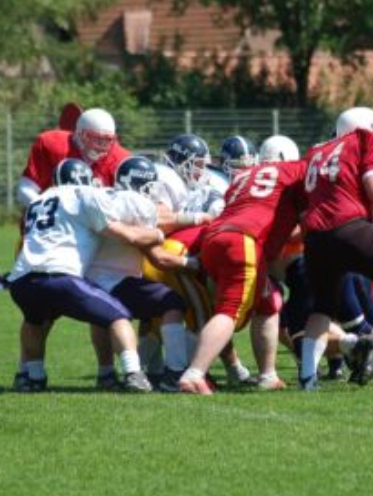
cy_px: 242
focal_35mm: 358
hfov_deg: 4.2
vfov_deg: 5.5
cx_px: 243
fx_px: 5139
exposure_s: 1/1000
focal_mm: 150
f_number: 4.5
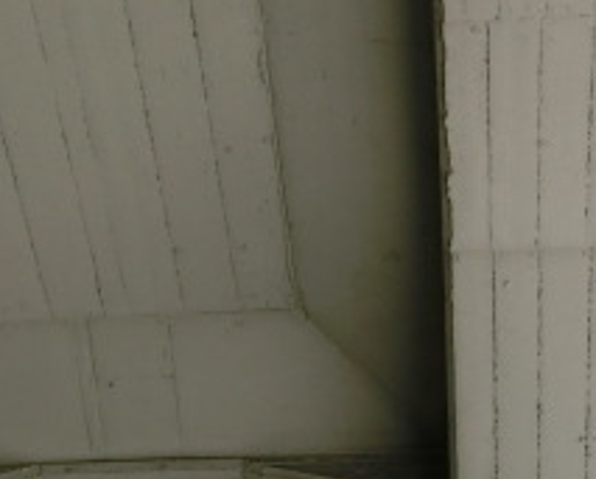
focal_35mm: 85
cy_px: 647
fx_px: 1501
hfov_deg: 22.4
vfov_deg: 16.9
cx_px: 355
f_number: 3.7
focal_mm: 5.2
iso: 80
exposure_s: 1/640
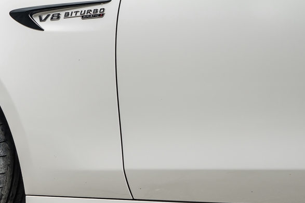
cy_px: 85
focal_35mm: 134
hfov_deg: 14.1
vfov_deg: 10.2
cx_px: -183
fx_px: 1135
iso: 160
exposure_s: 1/250
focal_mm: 41
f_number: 5
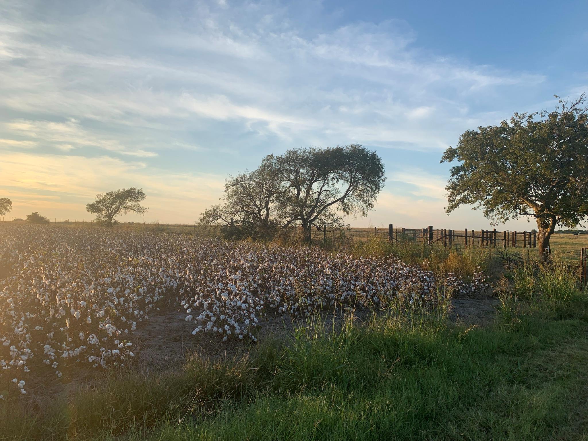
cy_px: 220
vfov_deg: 53.1
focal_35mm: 26
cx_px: 294
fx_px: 442
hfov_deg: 67.3
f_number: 1.8
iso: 25
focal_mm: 4.25
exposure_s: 1/1266
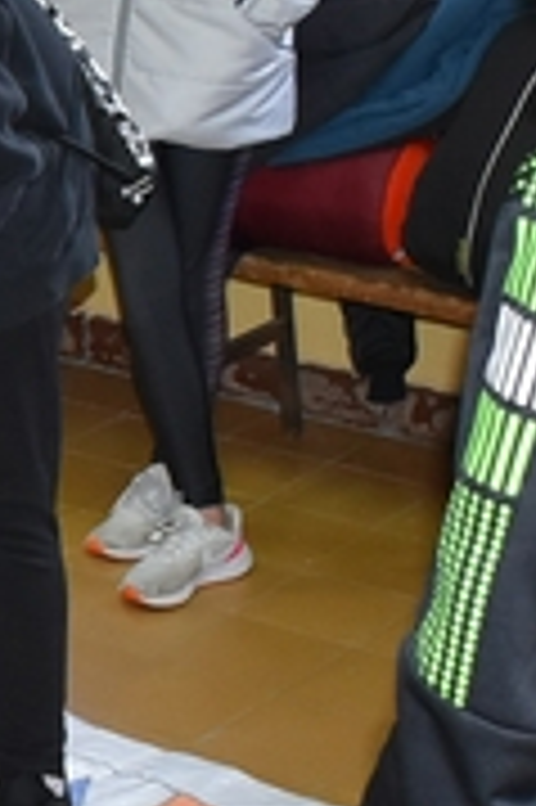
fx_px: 3043
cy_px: 396
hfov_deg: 9.4
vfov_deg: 15.1
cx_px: -541
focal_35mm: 136
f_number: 4.5
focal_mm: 18
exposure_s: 1/80
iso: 800
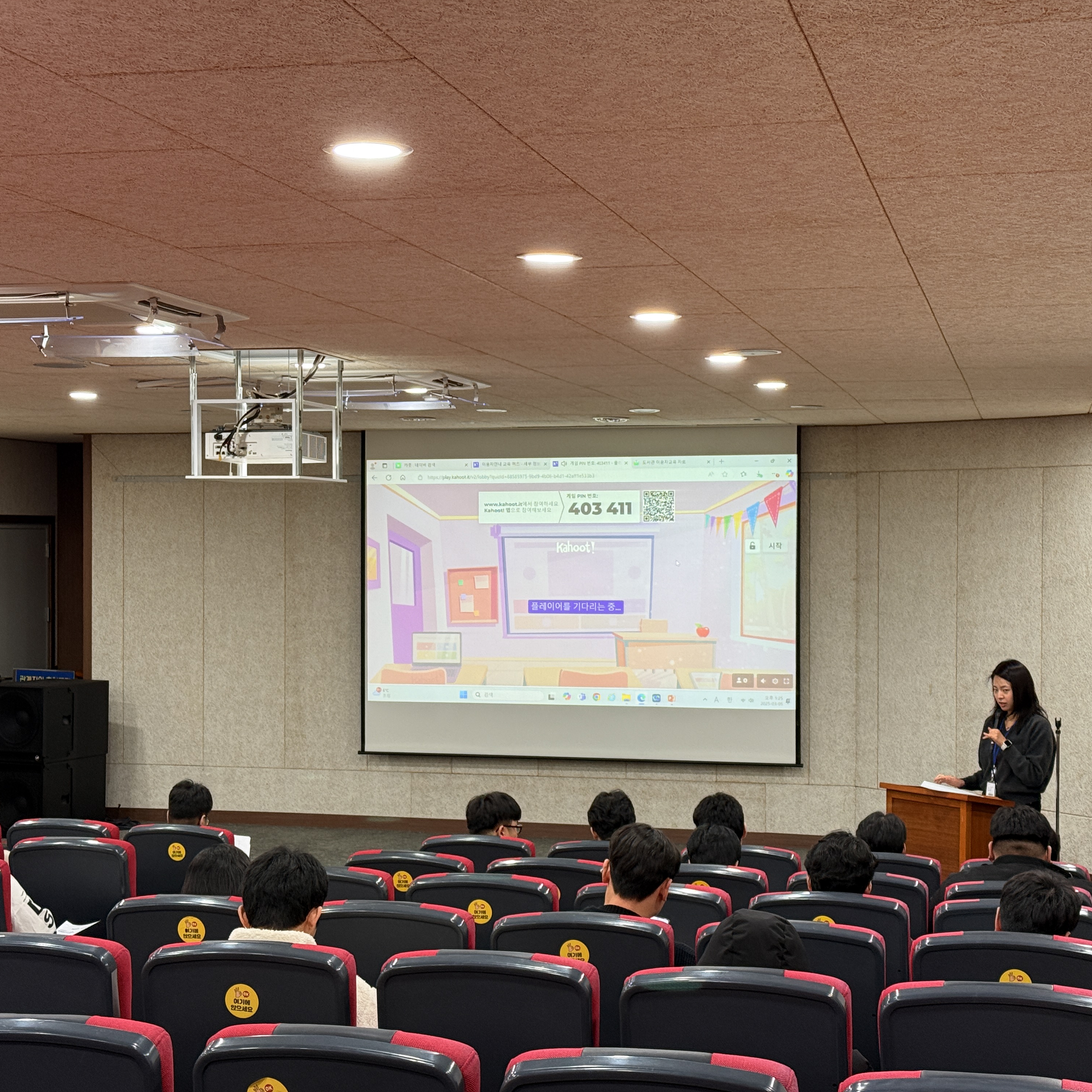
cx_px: 533
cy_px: 545
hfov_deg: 30.0
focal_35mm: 57
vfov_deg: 30.0
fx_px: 2034
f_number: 1.78
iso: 125
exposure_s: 1/60
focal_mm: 6.76
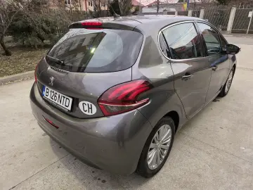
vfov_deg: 58.9
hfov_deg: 73.9
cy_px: 95
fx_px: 168
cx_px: 126
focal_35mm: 23
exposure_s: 1/100
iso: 800
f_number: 1.7
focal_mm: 6.3
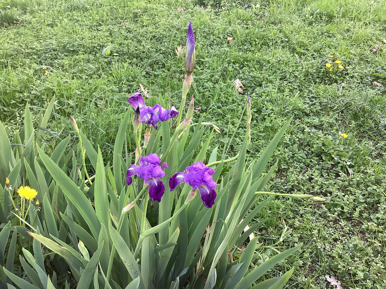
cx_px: 193
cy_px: 144
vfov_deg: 45.4
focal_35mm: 31
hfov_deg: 58.4
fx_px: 346
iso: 50
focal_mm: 3.3
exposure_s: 1/50
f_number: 2.4
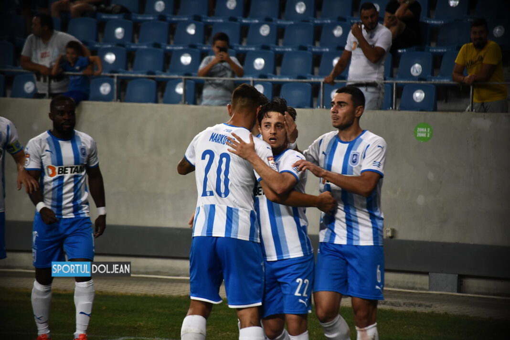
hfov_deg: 10.3
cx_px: 255
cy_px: 170
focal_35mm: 200
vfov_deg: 6.9
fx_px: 2833
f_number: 5.6
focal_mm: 200
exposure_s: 1/400
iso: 3200
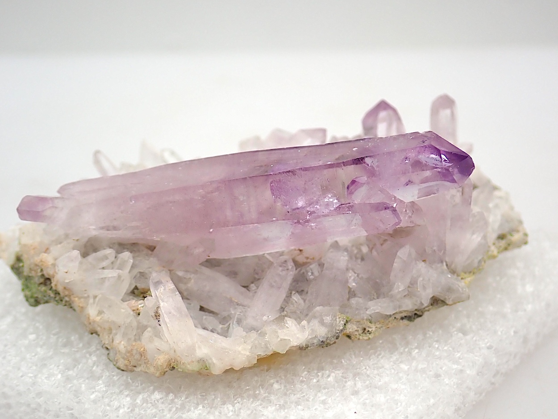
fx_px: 1322
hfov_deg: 23.8
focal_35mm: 82
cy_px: 210
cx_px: 279
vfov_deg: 18.0
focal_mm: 14.62
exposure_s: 1/125
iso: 160
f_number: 4.3
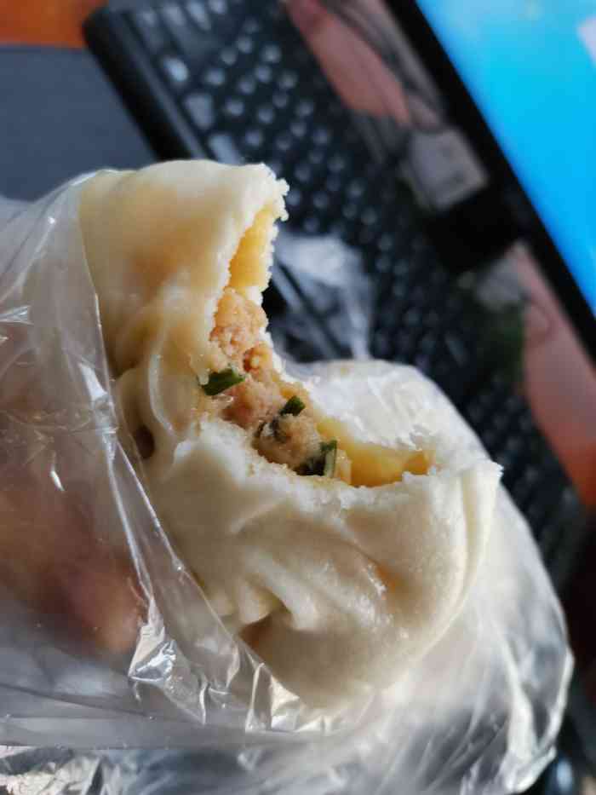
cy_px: 398
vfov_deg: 67.3
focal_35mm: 26
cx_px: 298
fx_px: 597
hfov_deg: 53.1
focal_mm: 4.75
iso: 200
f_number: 1.8
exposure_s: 1/50
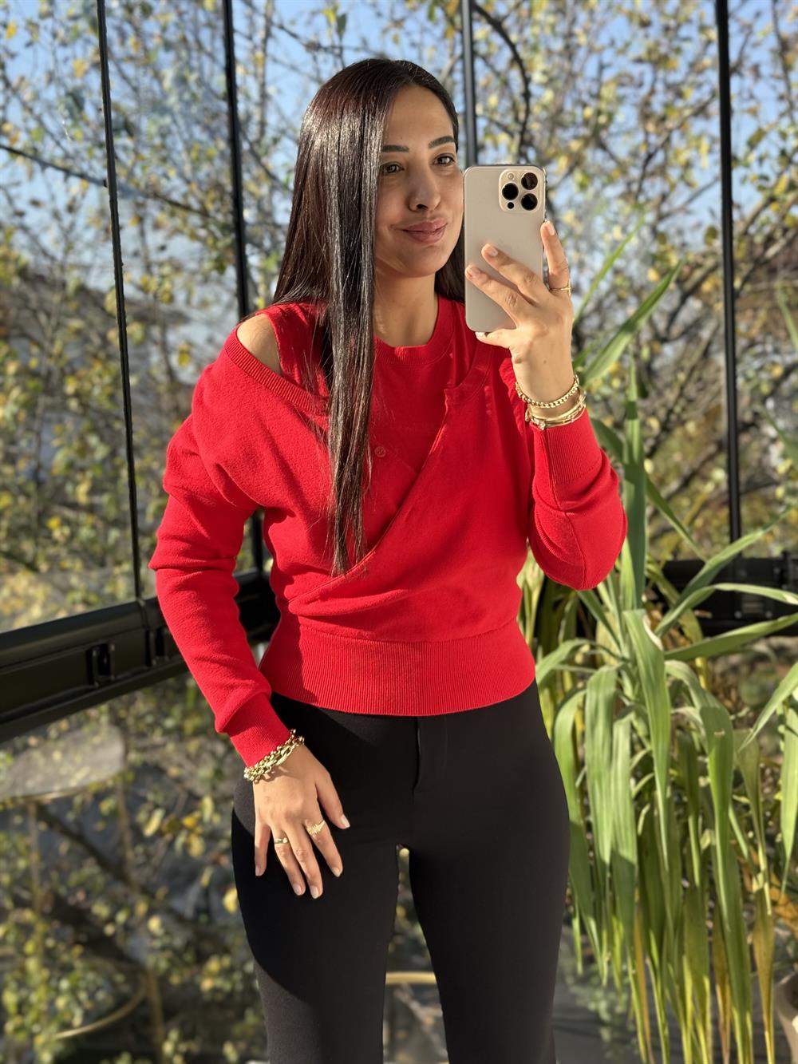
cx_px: 399
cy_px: 532
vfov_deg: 39.7
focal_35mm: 48
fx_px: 1475
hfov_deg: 30.3
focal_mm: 6.76
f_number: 1.78
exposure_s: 1/754
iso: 100
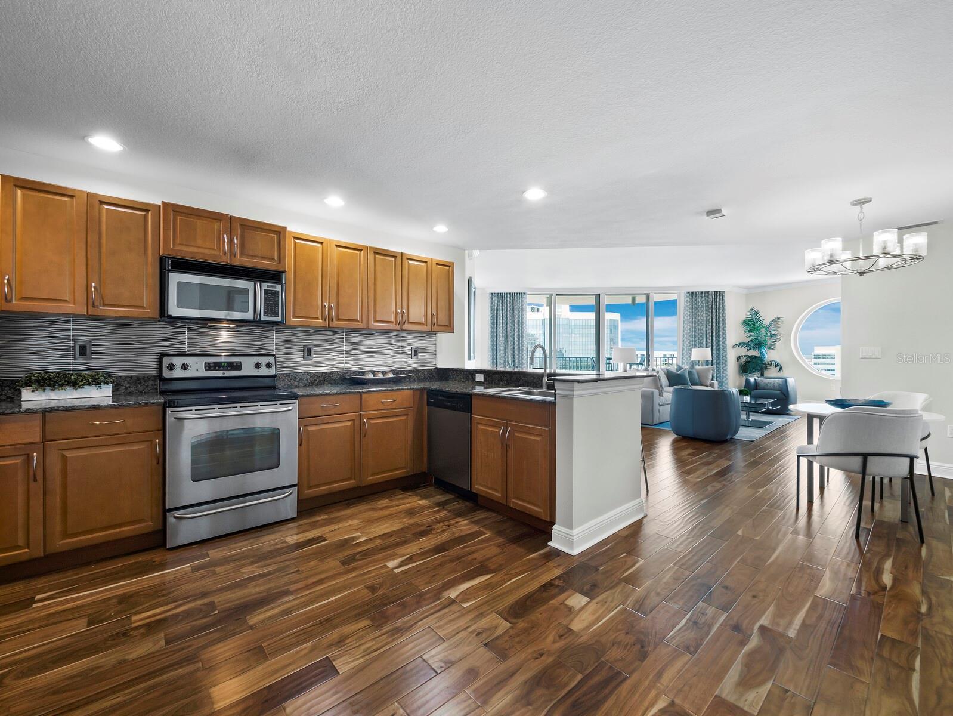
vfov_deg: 85.7
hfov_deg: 102.0
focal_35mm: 14
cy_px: 358
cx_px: 476
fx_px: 386
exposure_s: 1/2
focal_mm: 7
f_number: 11
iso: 400
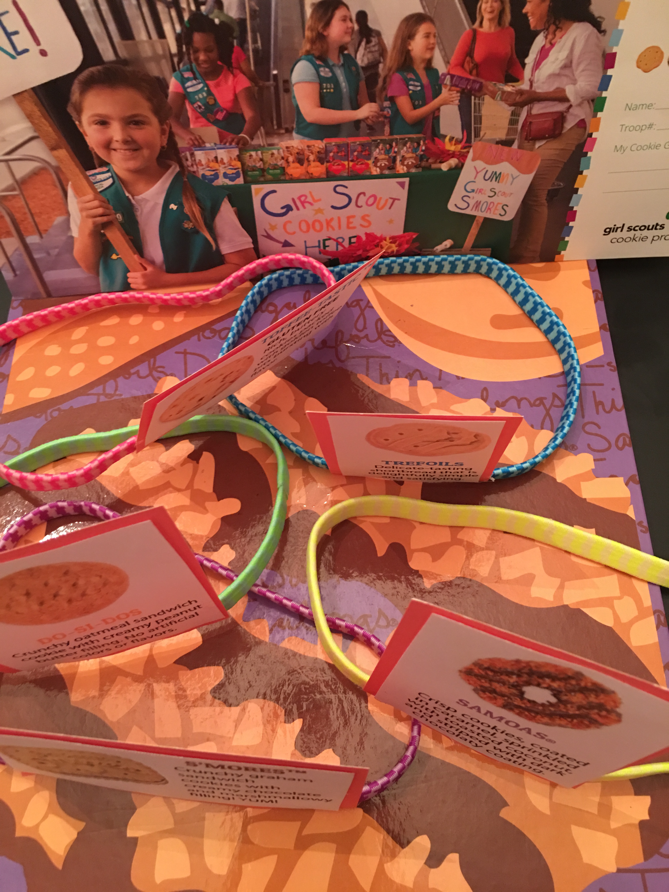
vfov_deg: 61.7
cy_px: 446
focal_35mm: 29
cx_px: 334
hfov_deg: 48.2
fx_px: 747
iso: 100
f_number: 2.2
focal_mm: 4.15
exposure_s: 1/8
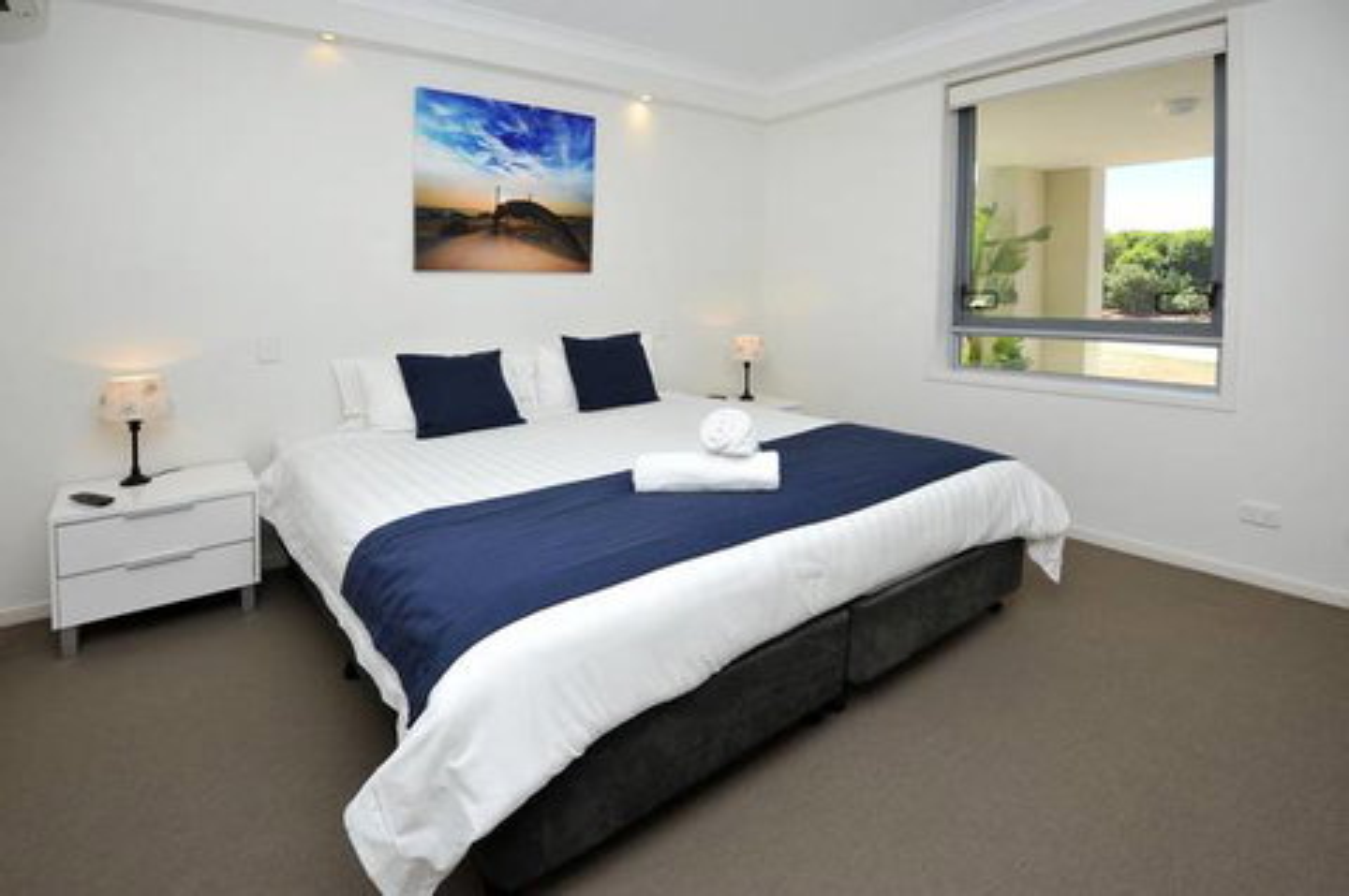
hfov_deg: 96.8
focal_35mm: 16
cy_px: 448
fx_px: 599
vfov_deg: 73.6
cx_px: 674
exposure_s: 1/200
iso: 400
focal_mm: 16
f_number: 6.3
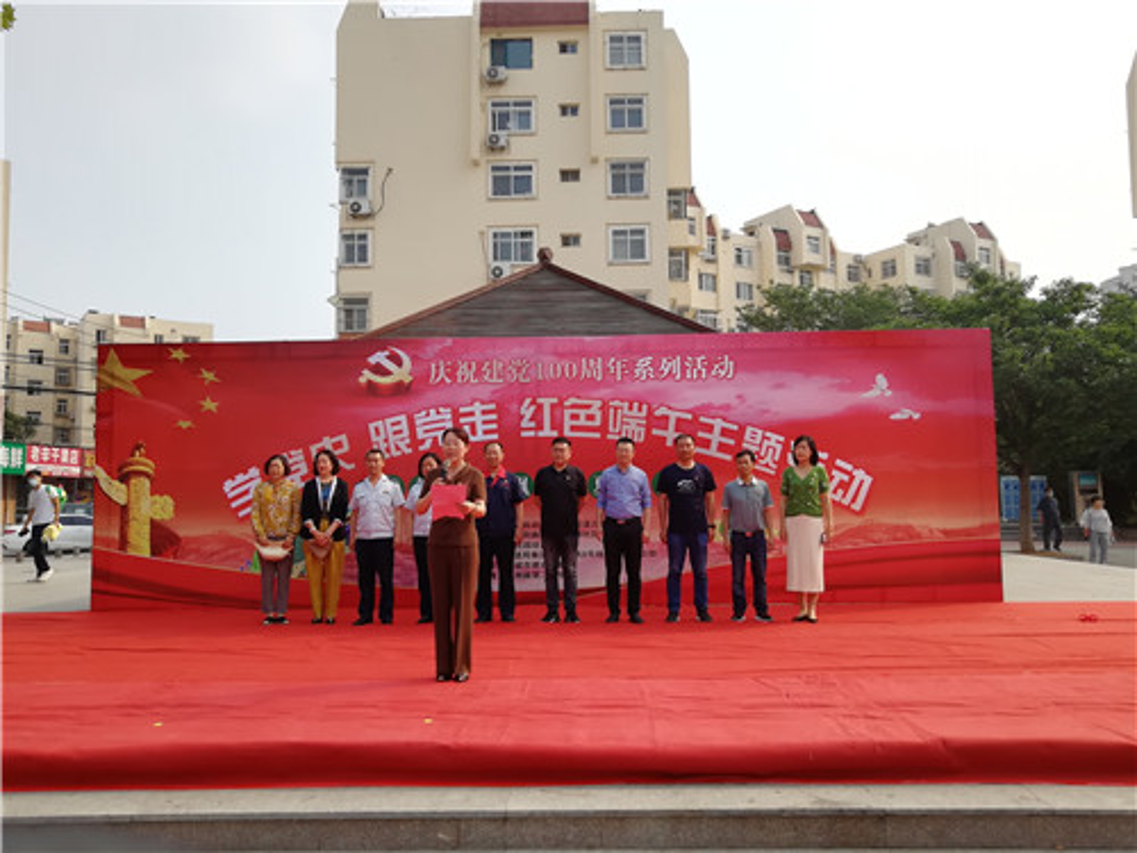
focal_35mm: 27
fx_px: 887
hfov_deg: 65.3
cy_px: 426
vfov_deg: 51.4
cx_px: 568
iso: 50
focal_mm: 3.83
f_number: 1.8
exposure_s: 1/903
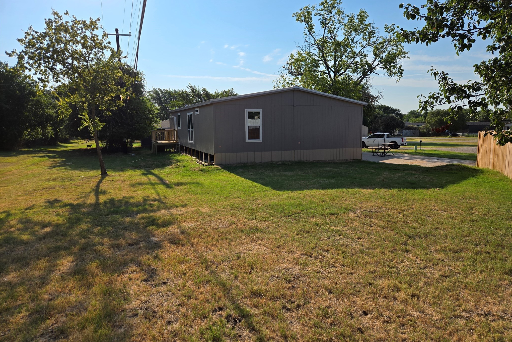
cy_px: 160
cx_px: 256
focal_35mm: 24
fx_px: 341
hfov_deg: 73.7
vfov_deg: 53.1
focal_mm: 5.4
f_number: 1.8
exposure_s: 1/3075
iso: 25
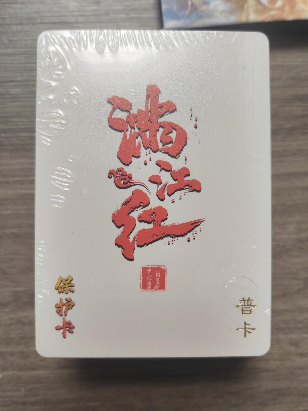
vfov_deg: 65.3
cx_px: 154
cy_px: 206
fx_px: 320
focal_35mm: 27
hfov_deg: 51.4
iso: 50
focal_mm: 5.53
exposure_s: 1/100
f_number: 1.8
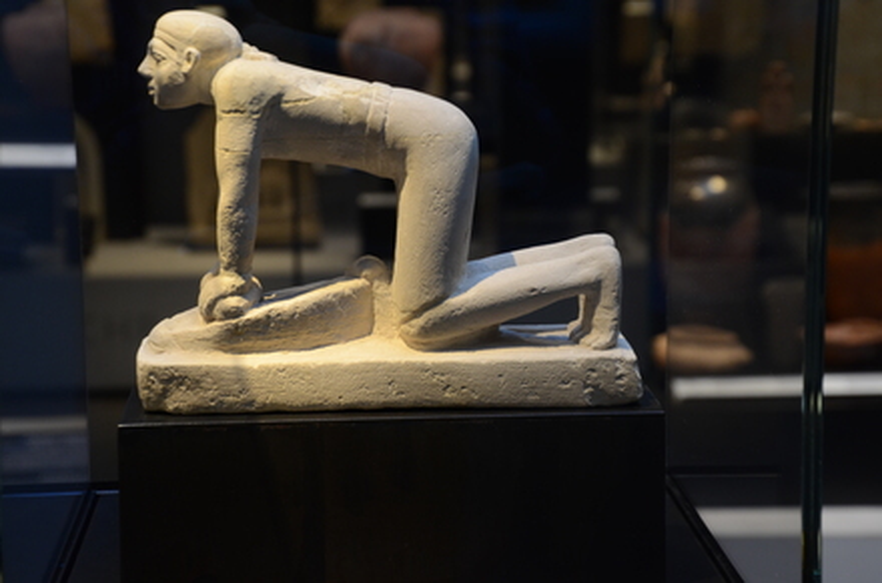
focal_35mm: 87
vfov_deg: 15.6
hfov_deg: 23.4
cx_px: 441
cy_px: 292
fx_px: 2126
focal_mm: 58
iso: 640
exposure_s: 1/40
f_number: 5
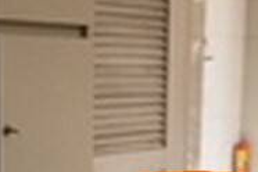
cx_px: 194
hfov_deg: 15.7
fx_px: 932
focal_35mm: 130
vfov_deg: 10.2
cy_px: 258
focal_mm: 4.15
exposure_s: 1/120
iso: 32
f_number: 2.2
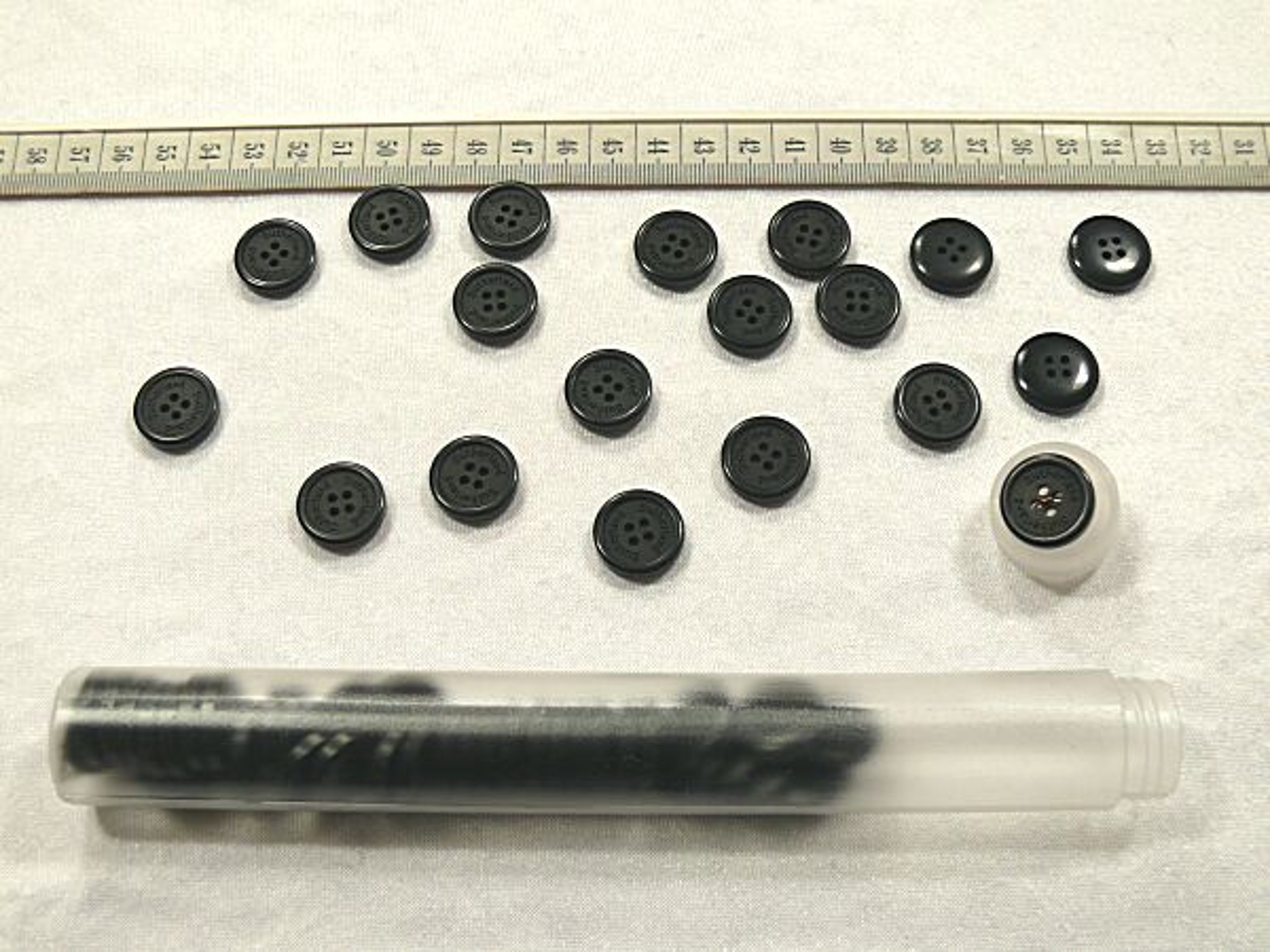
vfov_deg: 34.3
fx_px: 1541
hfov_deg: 44.8
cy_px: 476
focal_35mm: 42
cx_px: 635
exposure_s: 1/60
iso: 100
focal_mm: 8.4
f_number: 2.8
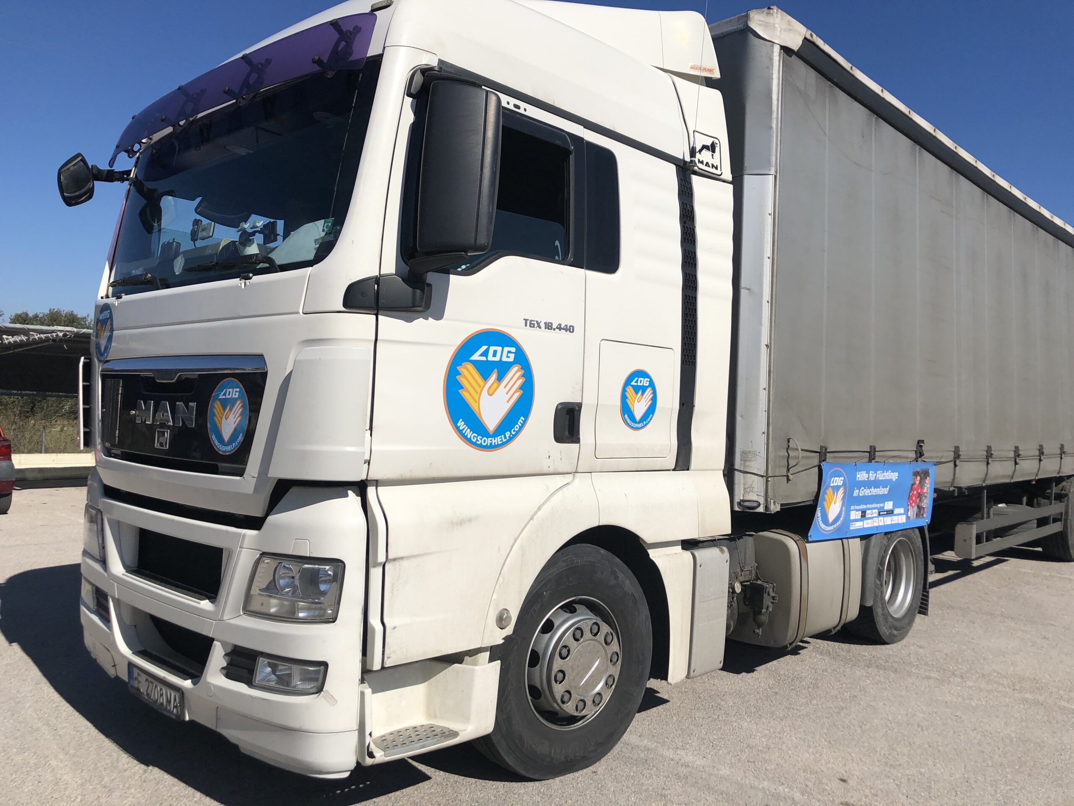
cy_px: 403
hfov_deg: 63.4
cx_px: 537
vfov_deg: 49.7
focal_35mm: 28
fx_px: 869
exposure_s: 1/6024
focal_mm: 3.99
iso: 20
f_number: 1.8
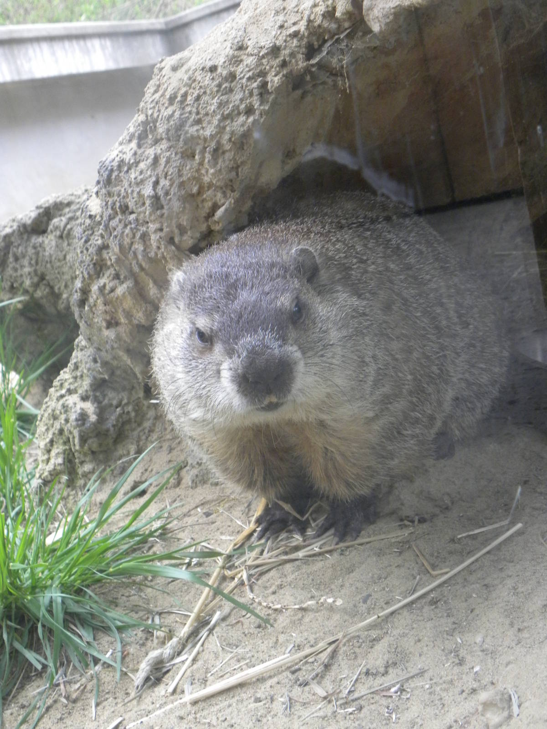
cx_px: 274
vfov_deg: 41.2
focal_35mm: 46
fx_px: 969
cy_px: 364
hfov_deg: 31.5
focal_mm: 8.2
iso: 210
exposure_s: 1/74
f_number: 3.2
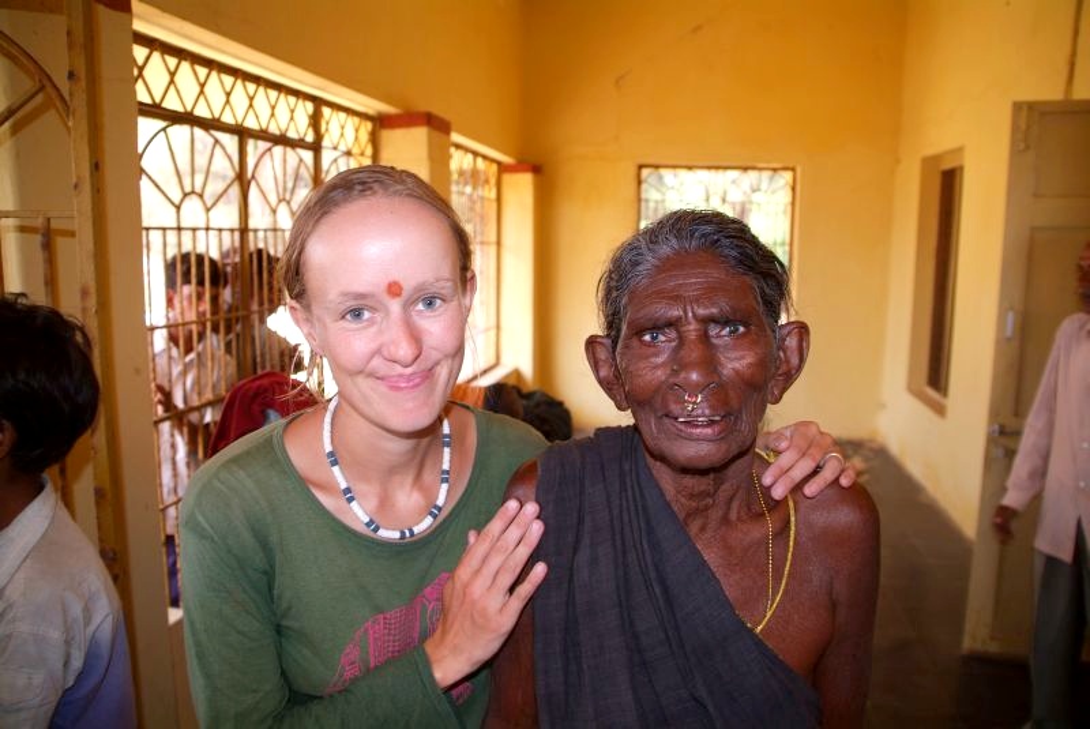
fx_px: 818
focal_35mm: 27
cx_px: 545
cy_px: 364
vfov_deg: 48.0
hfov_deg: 67.3
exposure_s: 1/60
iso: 160
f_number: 3.5
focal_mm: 18
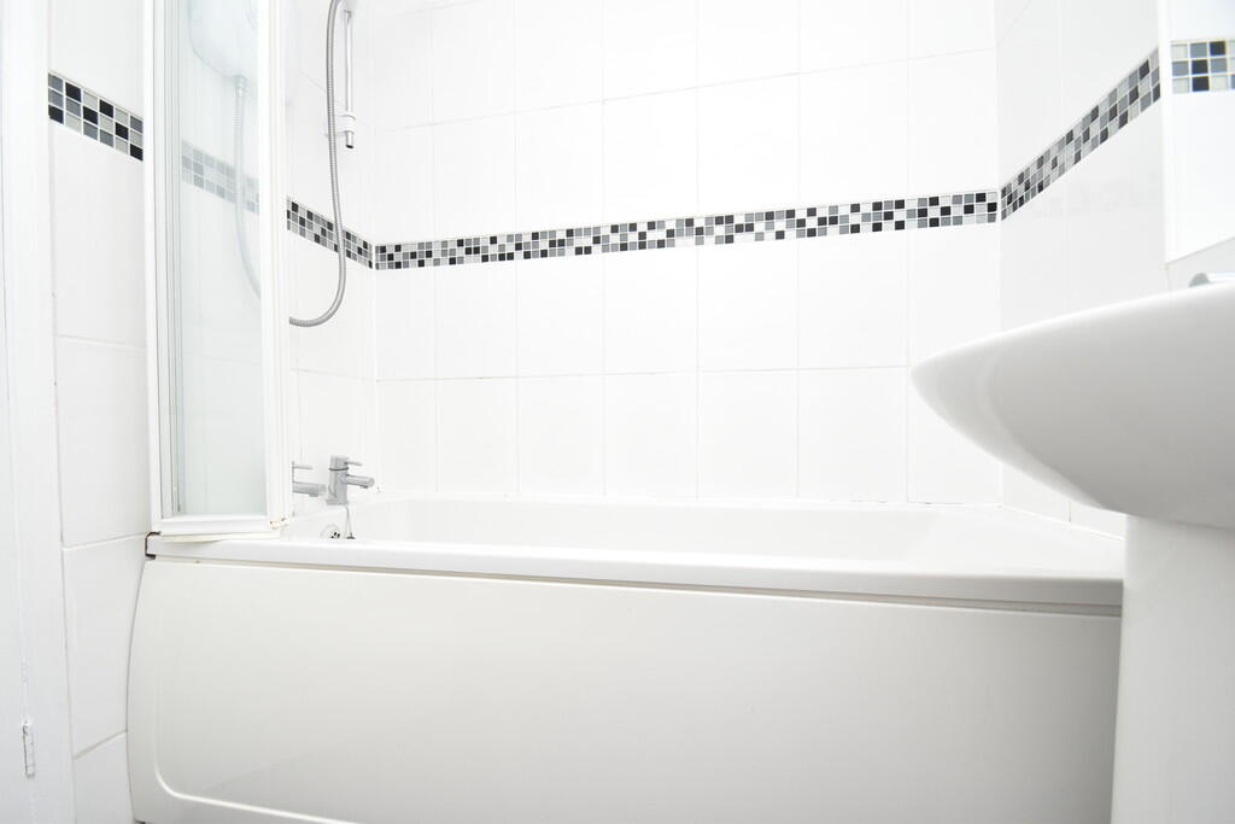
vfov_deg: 77.3
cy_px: 412
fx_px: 515
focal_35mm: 15
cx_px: 618
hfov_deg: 100.4
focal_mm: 10
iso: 360
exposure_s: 1/200
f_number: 5
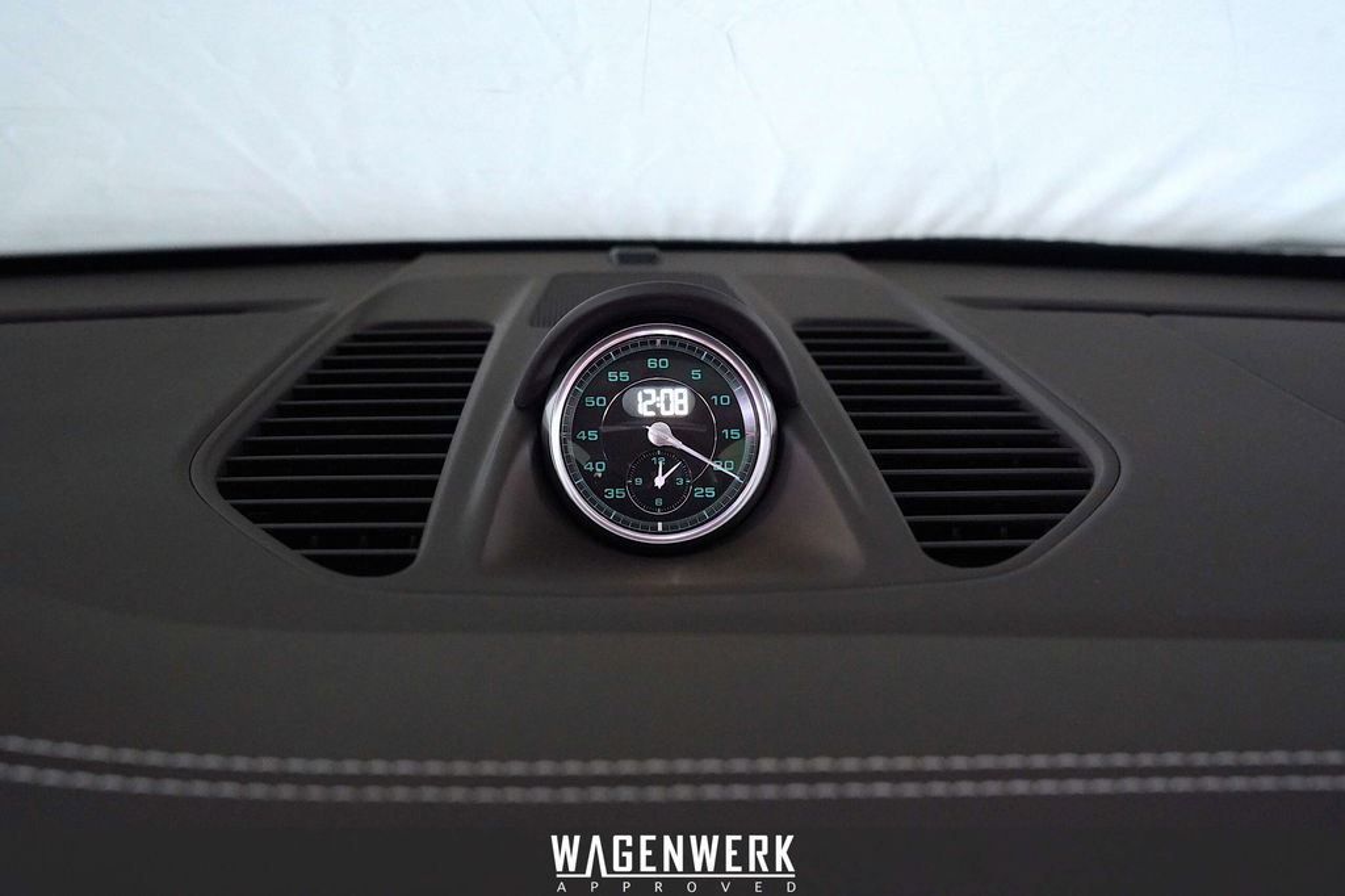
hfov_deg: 47.7
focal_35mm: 41
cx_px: 672
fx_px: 1520
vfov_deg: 32.8
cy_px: 448
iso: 12800
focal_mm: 40.7
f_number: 6.3
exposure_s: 1/10
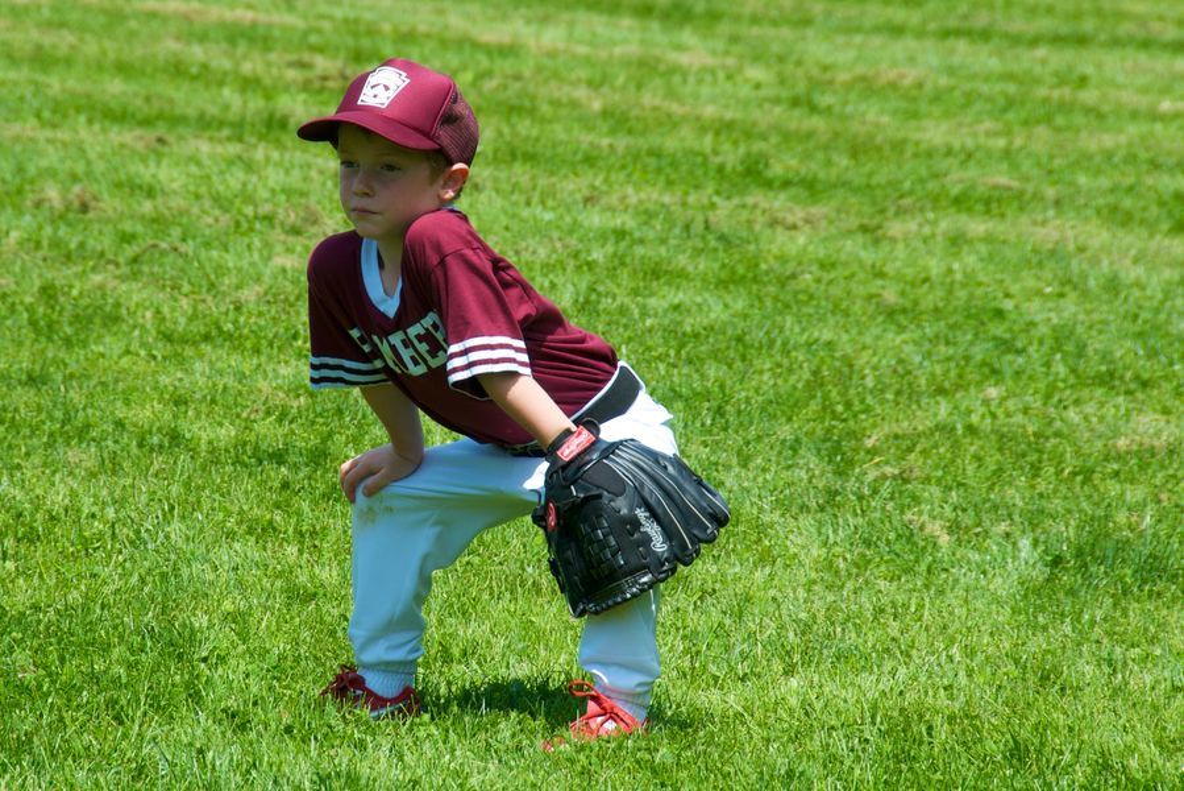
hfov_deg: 6.9
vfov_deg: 4.6
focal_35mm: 300
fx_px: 9869
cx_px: 592
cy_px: 396
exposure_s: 1/320
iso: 200
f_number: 9
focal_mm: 200
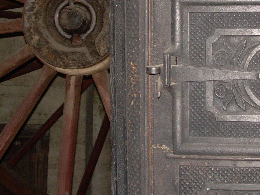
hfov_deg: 14.7
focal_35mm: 133
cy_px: 23
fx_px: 999
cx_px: 209
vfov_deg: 11.1
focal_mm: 12.5
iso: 200
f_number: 3.8
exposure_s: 1/60
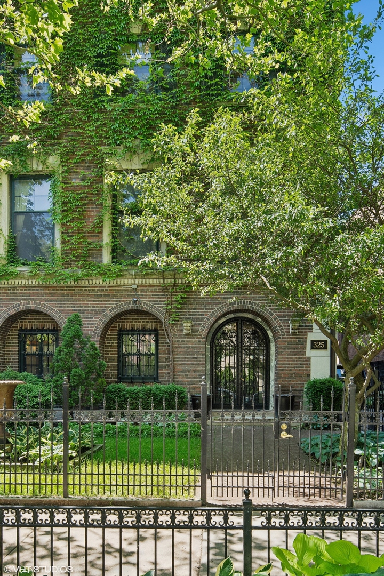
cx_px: 192
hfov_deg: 51.3
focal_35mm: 25
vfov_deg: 71.5
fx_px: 400
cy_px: 288
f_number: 7.1
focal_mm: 17
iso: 320
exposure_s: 1/80
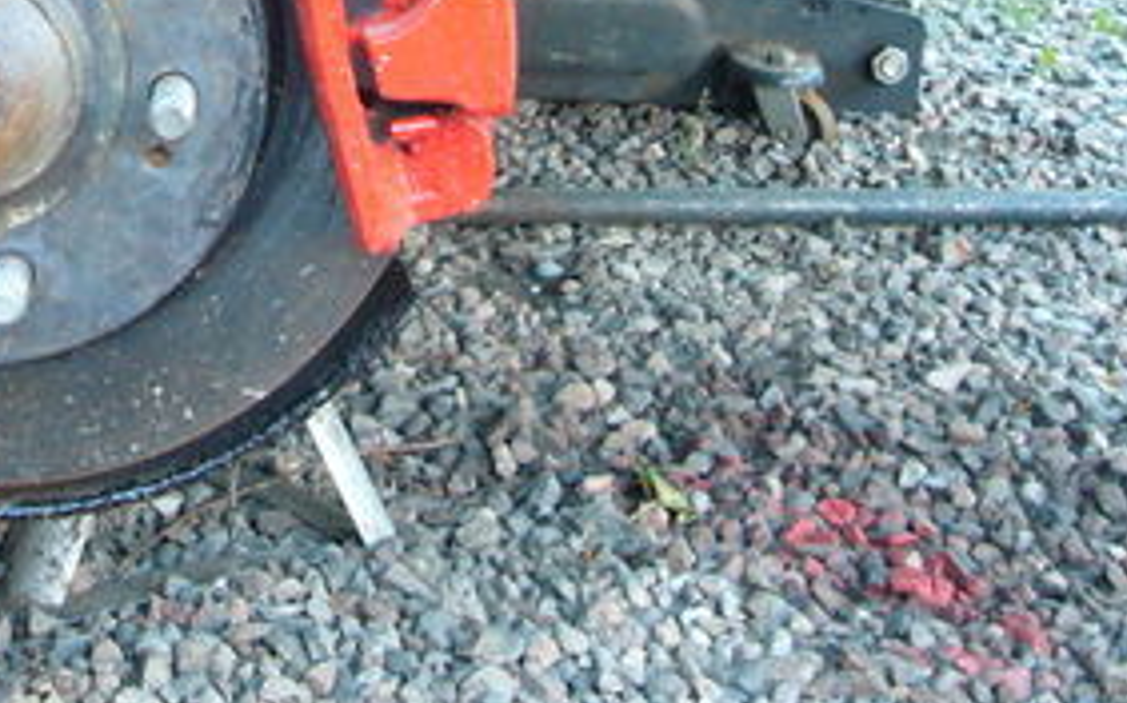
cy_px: -184
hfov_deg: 20.0
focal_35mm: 101
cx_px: 8
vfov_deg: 12.6
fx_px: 3101
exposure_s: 1/15
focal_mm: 6.9
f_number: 3.3
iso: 200
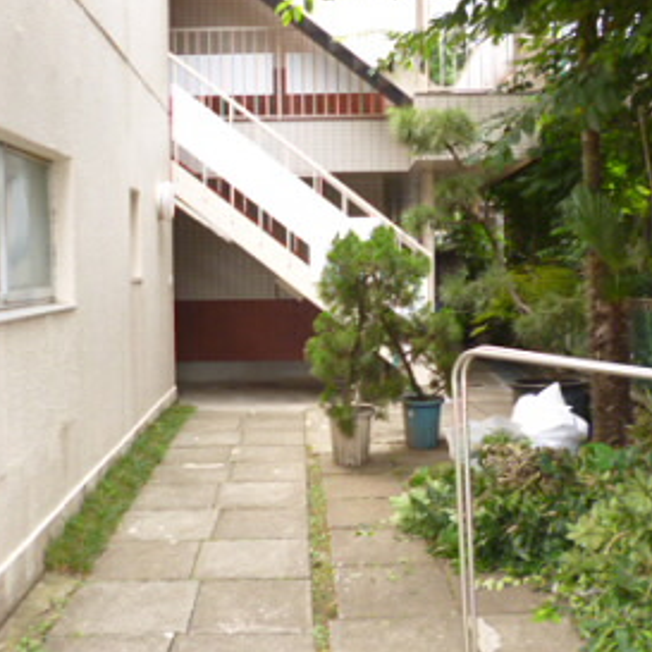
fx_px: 938
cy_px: 305
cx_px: 339
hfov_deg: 38.3
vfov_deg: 38.3
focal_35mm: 44
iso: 100
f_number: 2.5
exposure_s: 1/160
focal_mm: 4.3
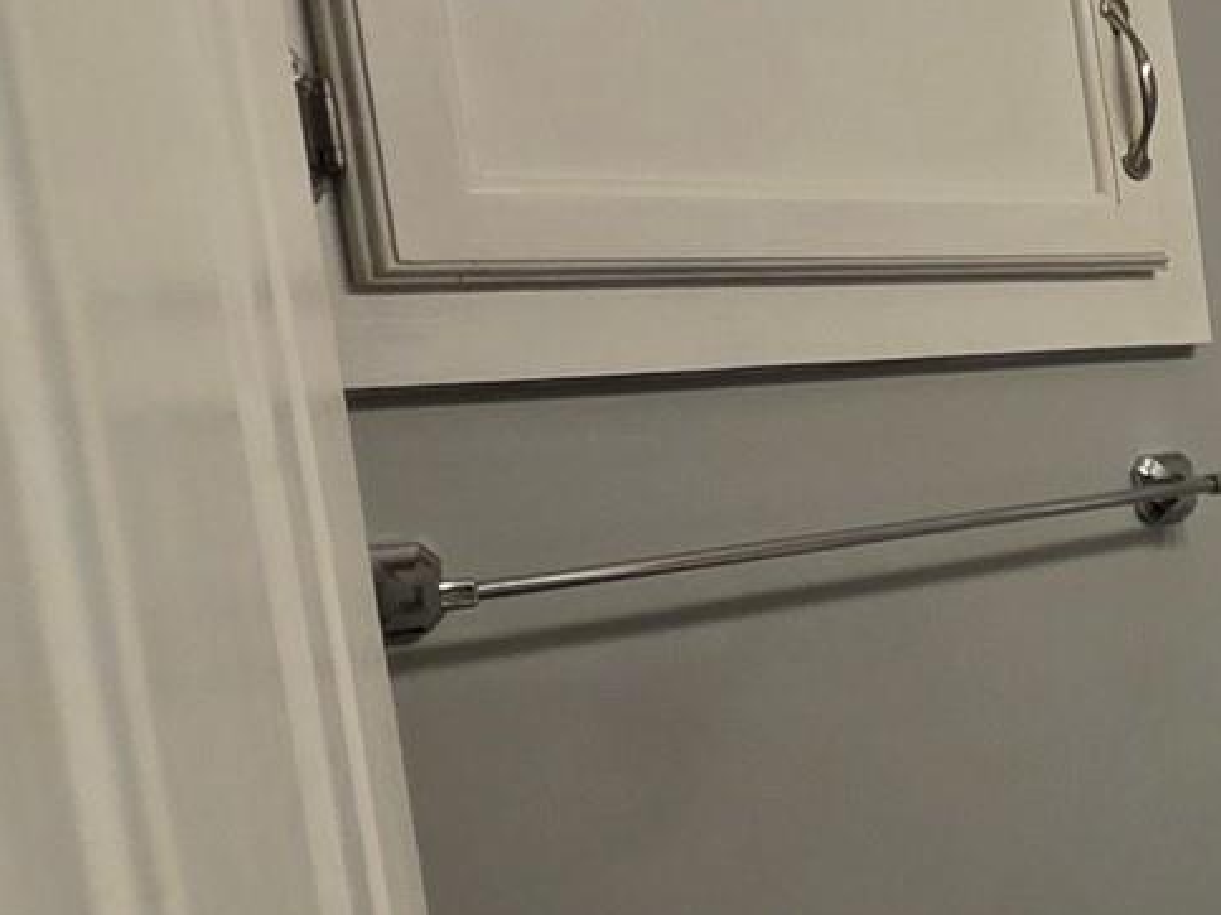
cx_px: 2094
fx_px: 1940
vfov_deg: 26.5
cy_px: 502
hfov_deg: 23.0
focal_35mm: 55
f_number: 1.9
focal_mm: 2.2
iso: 250
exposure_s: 1/120
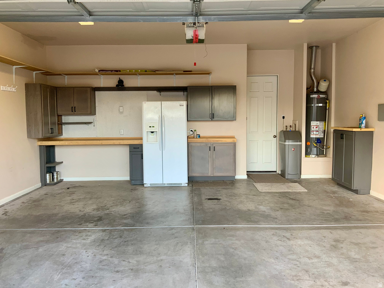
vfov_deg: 48.2
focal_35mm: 29
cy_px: 144
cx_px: 192
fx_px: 322
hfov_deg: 61.7
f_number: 1.8
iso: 40
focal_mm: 3
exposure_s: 1/60
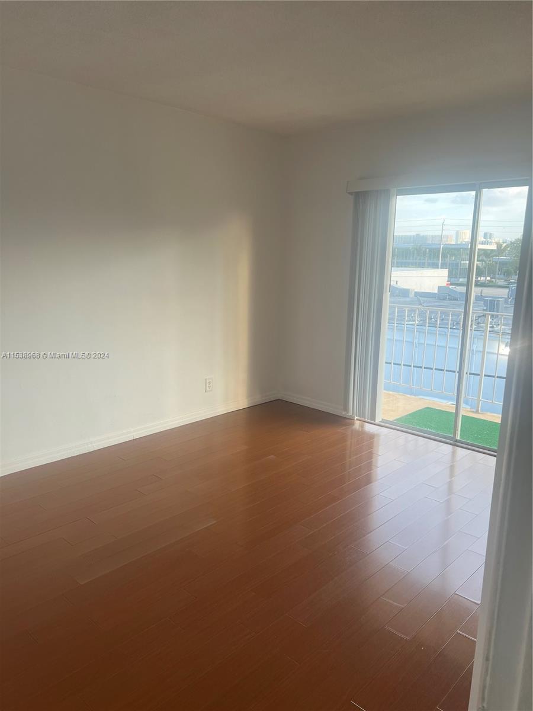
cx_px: 266
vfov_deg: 67.3
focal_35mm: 26
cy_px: 356
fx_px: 534
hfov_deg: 53.1
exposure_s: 1/121
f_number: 1.5
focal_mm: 5.7
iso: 40
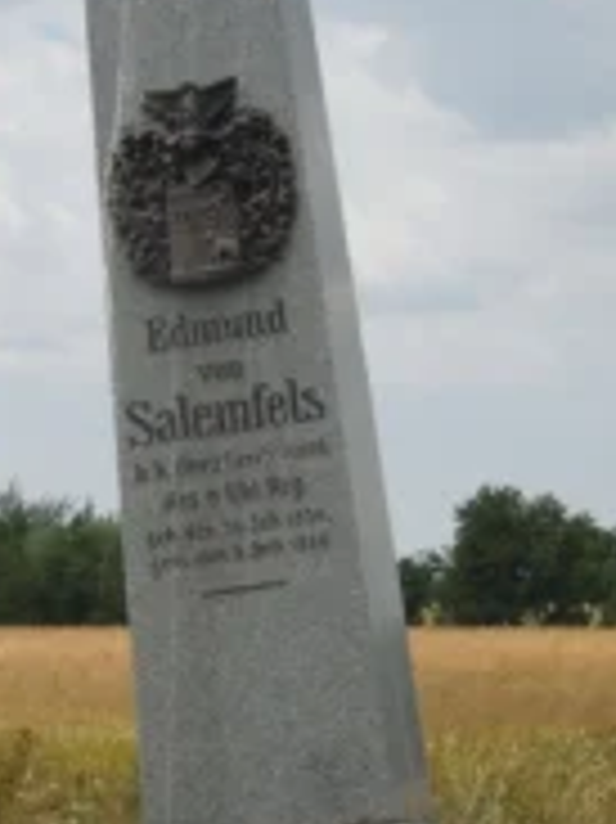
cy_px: 473
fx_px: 3159
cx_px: 171
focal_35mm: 133
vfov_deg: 14.8
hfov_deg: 11.1
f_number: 8.8
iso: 400
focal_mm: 12.5
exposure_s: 1/800
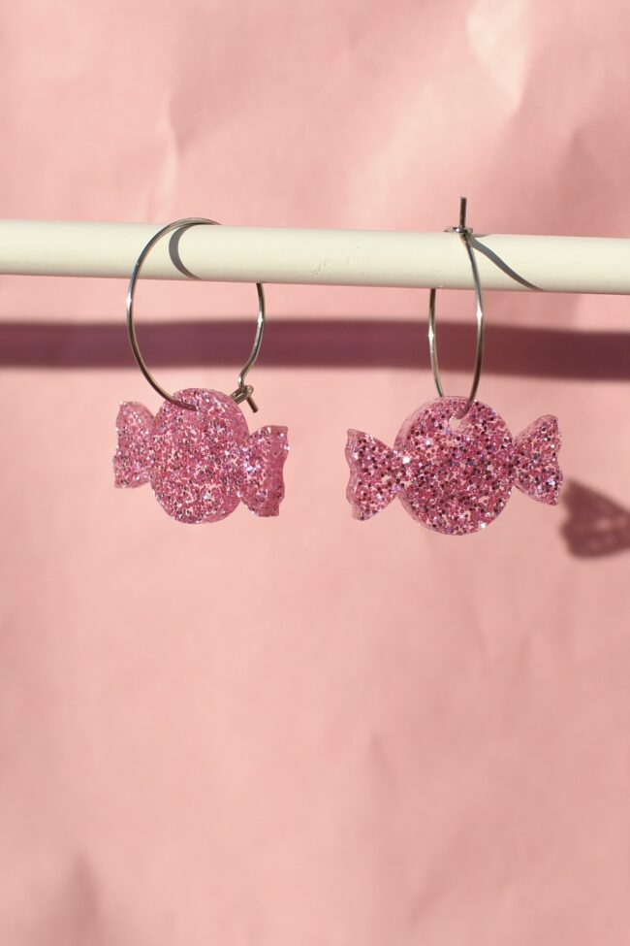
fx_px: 1365
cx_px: 315
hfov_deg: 26.0
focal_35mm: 52
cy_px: 473
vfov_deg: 38.2
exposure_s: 1/2500
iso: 200
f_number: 4.5
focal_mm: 35
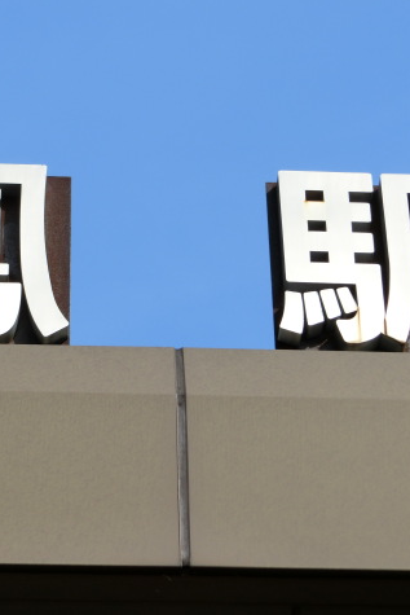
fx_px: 2560
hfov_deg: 9.2
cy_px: 307
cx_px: 154
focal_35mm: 150
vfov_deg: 13.7
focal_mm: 19.1
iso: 80
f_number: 5.7
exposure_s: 1/320
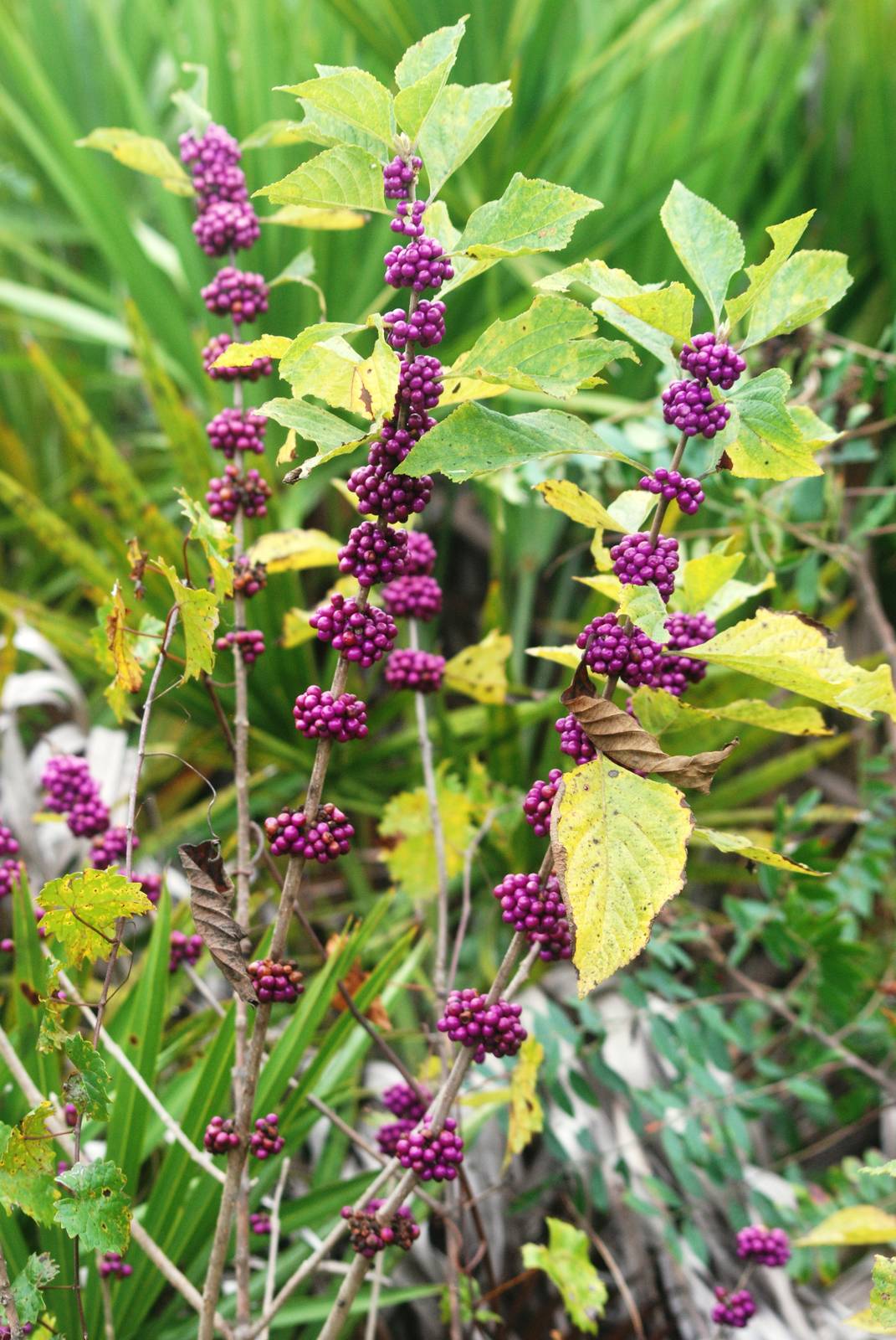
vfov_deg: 19.4
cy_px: 670
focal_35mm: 105
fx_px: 3909
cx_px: 448
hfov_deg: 13.1
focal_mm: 70
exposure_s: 1/400
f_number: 5.6
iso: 400
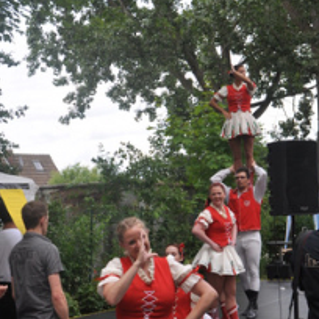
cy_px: 230
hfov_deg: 23.0
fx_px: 782
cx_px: 135
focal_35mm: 75
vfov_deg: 22.9
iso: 400
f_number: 4
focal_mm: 24
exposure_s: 1/1000
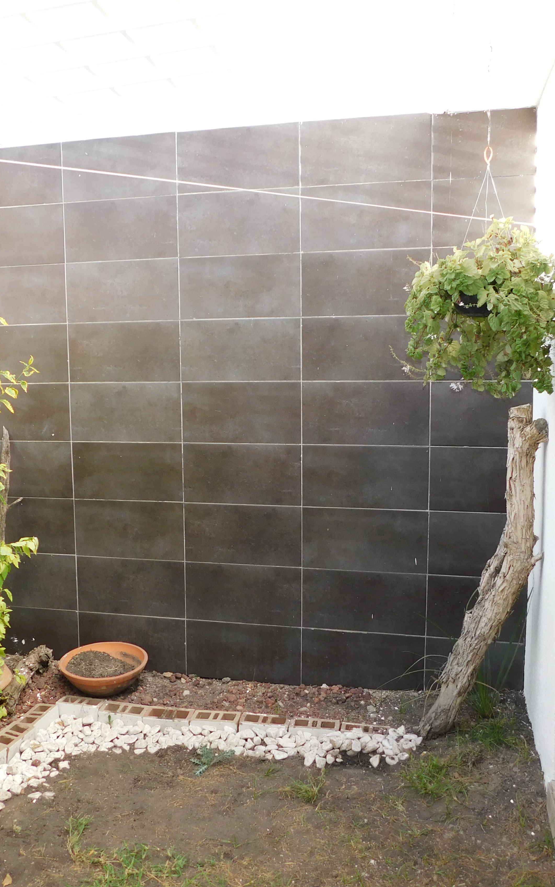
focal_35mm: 33
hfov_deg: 38.3
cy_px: 444
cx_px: 243
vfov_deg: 58.1
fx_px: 798
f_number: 3
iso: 125
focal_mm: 4
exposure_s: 1/160
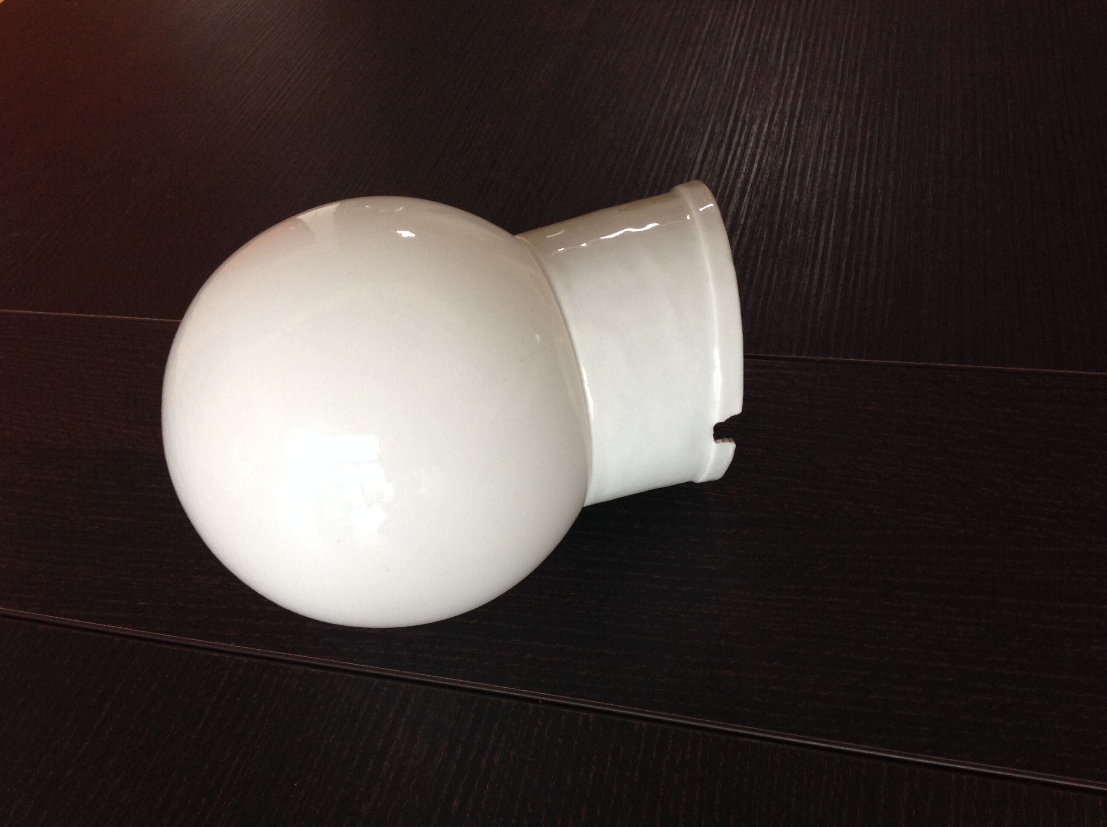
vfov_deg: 40.6
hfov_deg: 52.7
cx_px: 554
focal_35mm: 35
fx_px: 1118
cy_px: 414
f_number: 2.4
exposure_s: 1/17
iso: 100
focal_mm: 4.28
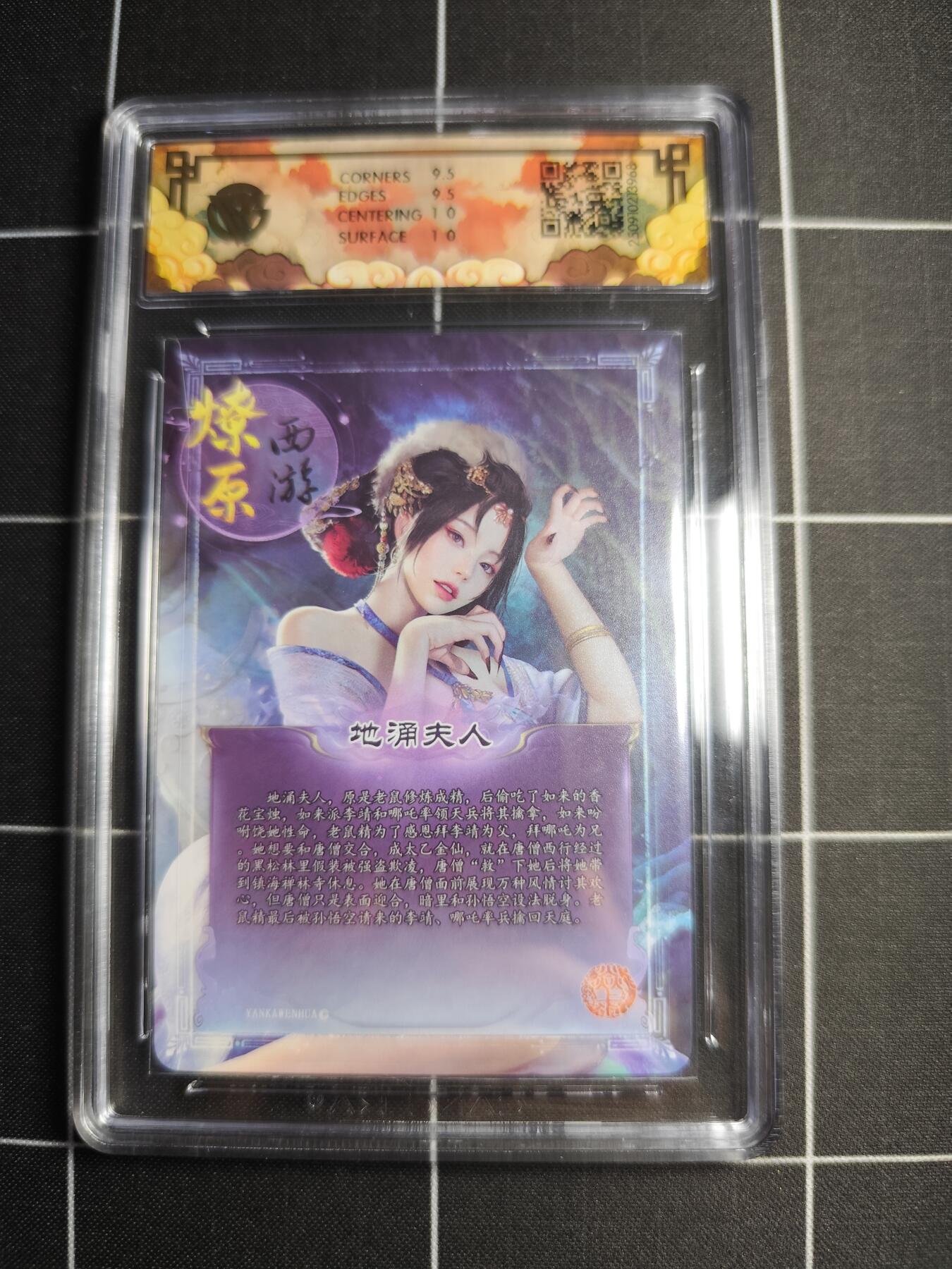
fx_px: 843
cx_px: 476
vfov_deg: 73.9
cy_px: 634
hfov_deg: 58.9
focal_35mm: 23
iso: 400
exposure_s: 1/100
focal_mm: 6.14
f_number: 1.65
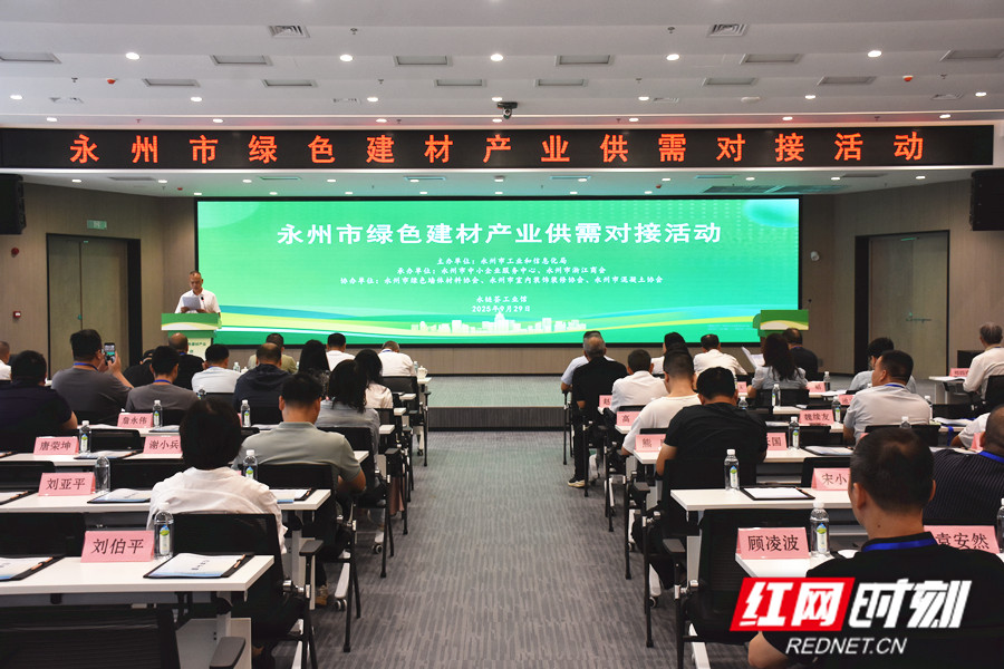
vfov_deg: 33.0
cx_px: 502
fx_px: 1129
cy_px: 334
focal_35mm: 40
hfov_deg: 47.9
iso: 800
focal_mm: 27
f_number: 5.6
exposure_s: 1/125
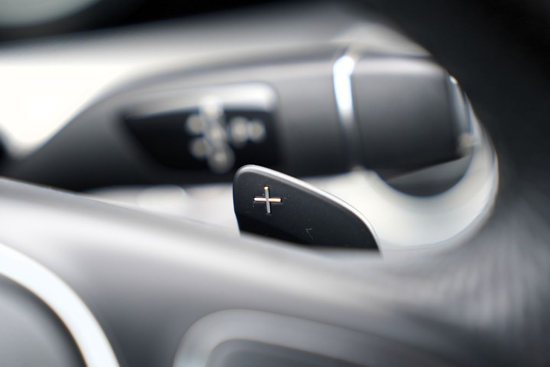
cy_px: 186
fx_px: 1084
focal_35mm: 71
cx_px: 276
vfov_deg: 19.2
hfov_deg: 28.5
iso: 250
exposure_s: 1/80
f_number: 2.8
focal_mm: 70
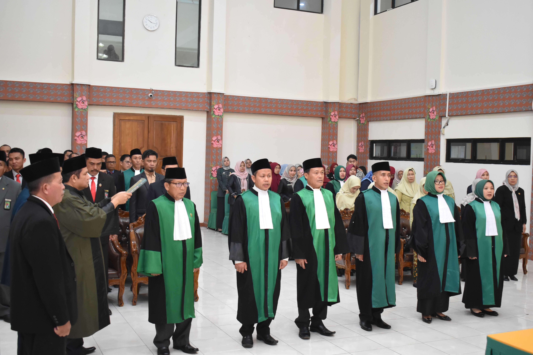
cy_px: 178
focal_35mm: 42
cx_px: 266
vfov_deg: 31.9
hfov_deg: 46.4
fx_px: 622
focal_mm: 28
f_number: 4.2
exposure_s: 1/60
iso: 2000
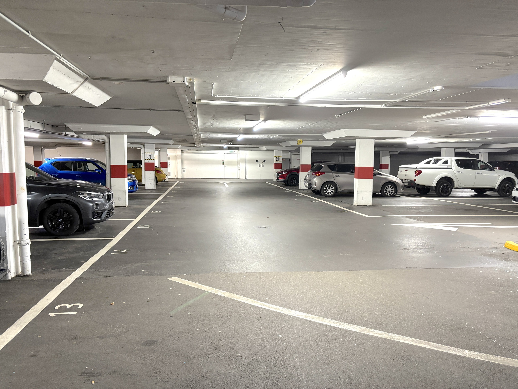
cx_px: 259
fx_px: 389
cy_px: 194
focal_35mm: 26
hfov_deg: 67.3
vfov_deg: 53.1
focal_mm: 5.96
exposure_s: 1/50
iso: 320
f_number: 1.6
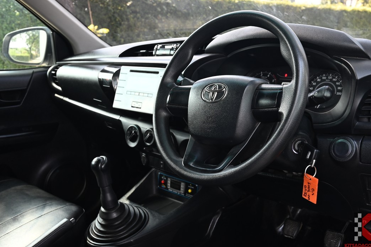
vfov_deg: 35.0
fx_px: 391
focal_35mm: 38
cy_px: 120
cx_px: 195
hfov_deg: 50.7
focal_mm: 24
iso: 400
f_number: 6.3
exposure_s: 1/30
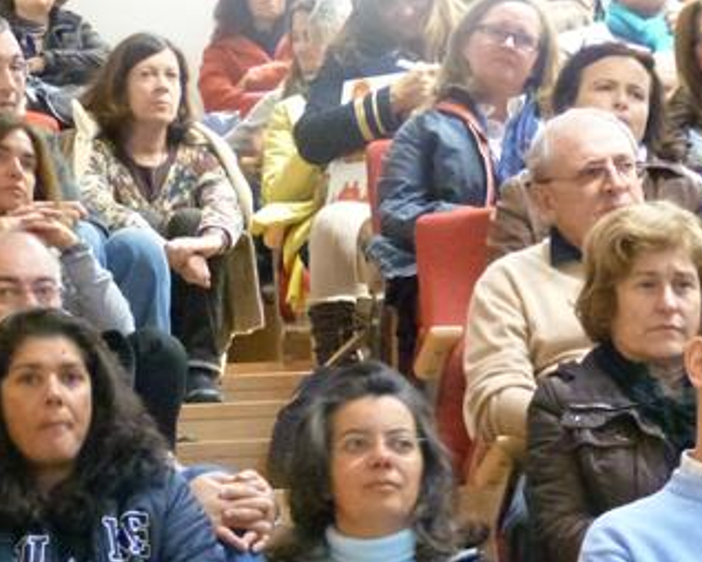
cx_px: 593
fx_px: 4095
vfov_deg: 7.9
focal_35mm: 197
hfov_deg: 9.8
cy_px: 387
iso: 1250
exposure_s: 1/15
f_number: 3.5
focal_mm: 18.2
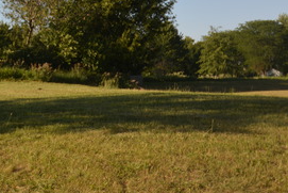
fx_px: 680
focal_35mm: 85
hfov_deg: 22.6
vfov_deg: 15.6
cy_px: -22
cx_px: -26
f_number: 8
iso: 100
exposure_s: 1/200
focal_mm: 24
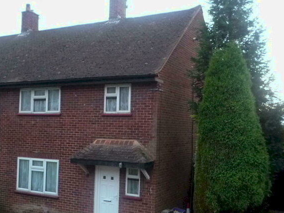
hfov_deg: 44.8
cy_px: 115
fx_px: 345
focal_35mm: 42
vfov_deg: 34.3
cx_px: 150
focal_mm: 4.4
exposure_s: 1/25
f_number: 2.8
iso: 400
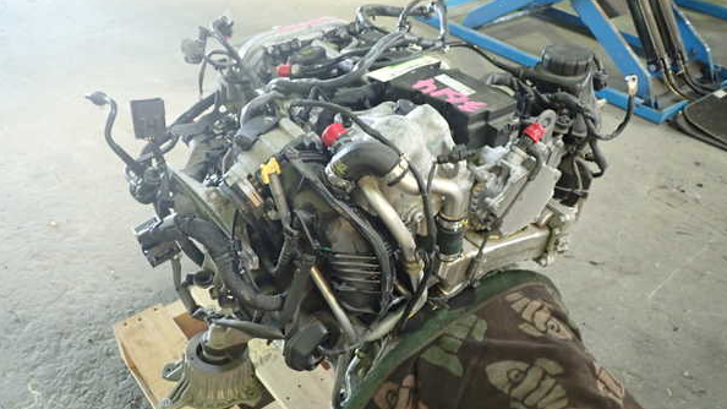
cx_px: 365
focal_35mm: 33
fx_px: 636
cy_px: 233
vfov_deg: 35.6
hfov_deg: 59.5
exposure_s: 1/30
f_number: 2.3
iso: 500
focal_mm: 5.4
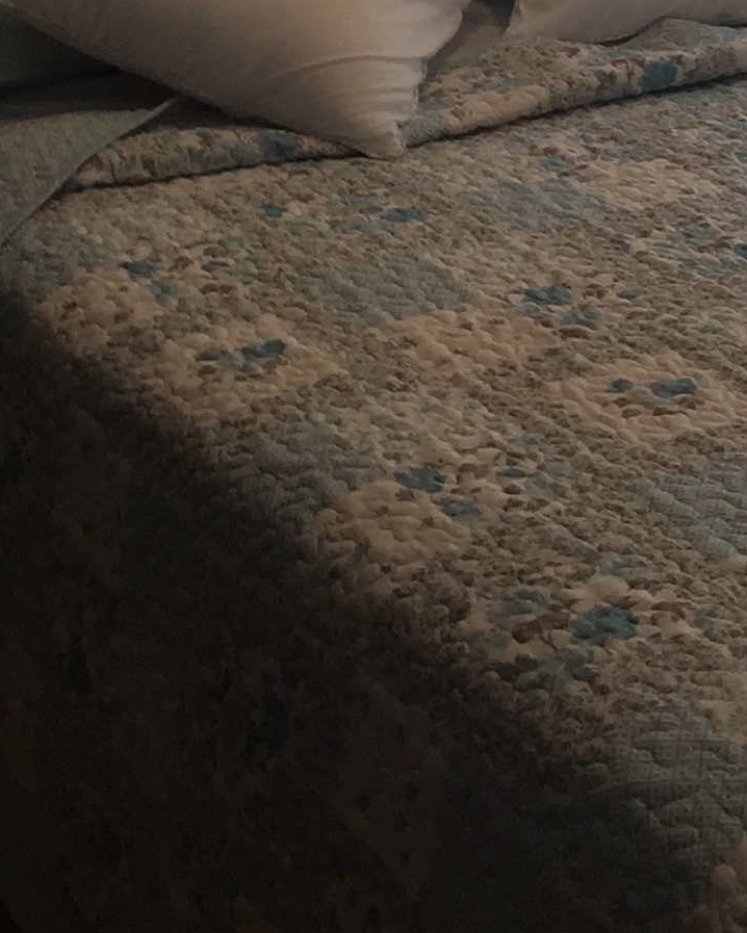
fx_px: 2845
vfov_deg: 17.3
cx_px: 594
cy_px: -345
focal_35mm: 103
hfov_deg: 14.9
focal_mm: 4.15
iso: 32
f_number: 2.2
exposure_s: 1/60
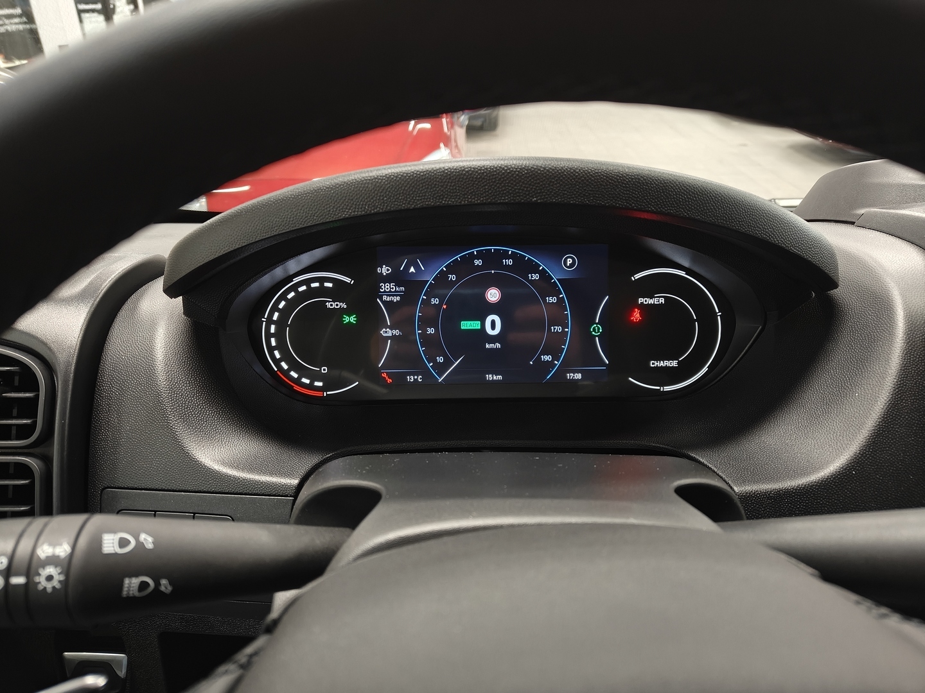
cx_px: 462
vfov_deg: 56.8
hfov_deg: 71.6
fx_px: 641
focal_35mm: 24
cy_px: 346
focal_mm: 5.59
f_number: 1.8
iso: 1600
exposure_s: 1/33
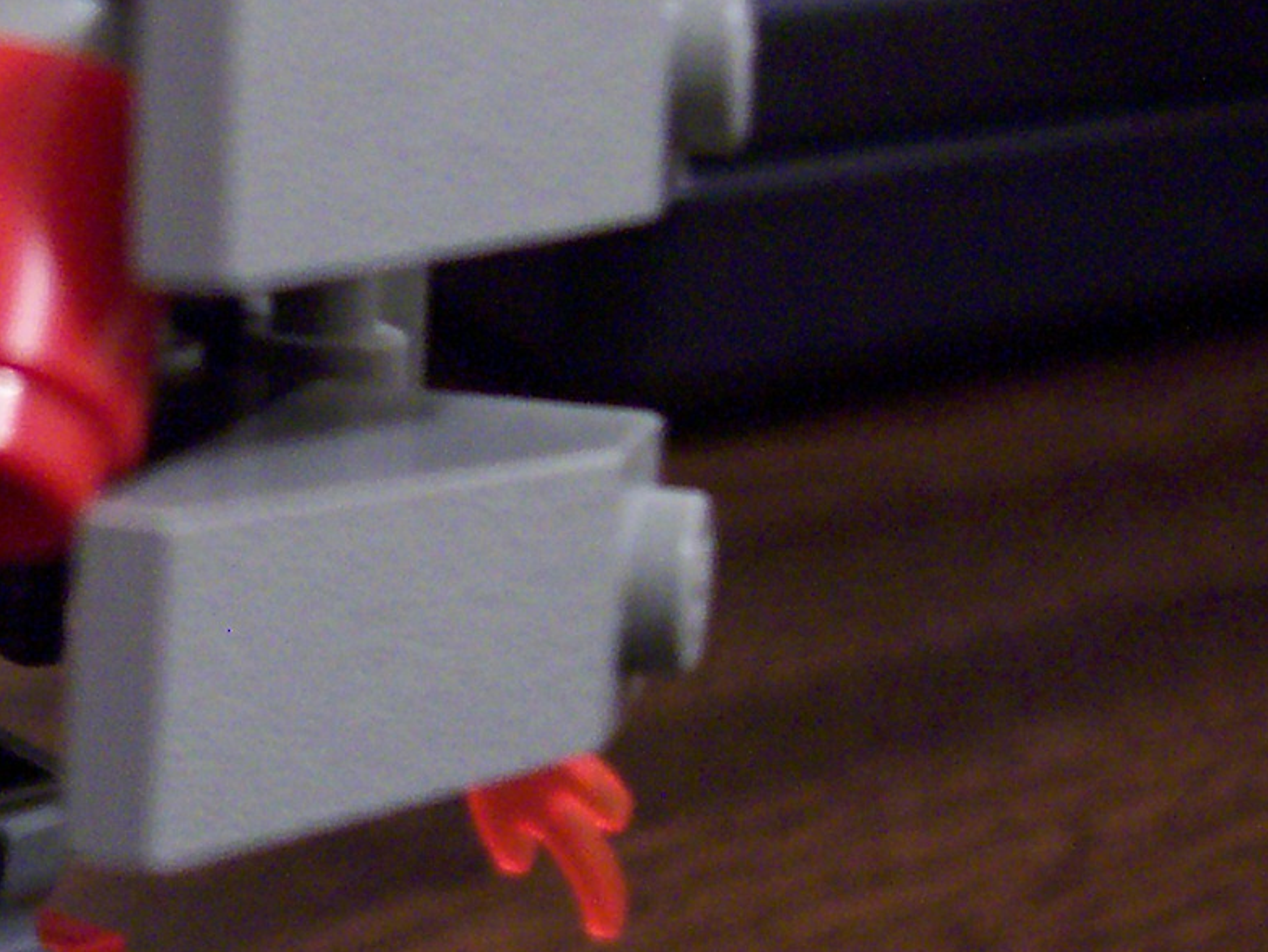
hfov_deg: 19.0
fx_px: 3665
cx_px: -70
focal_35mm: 100
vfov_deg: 14.8
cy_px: 479
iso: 160
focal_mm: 5.6
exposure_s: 1/8
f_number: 2.7
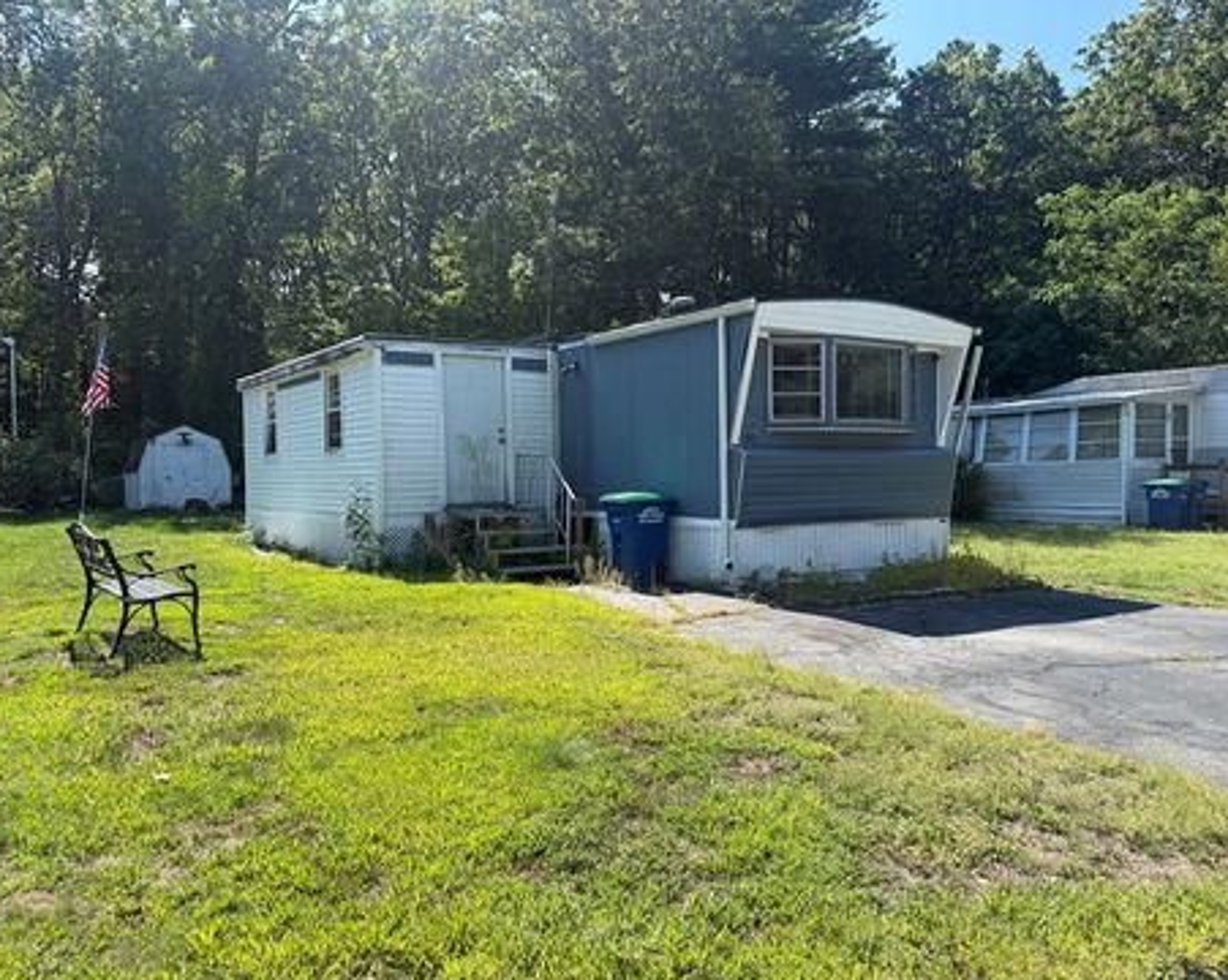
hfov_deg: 66.0
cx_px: 648
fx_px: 944
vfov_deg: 54.9
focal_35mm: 26
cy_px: 489
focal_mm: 6.76
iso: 80
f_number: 1.78
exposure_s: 1/2110
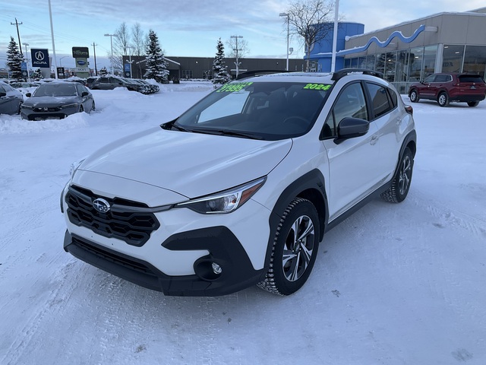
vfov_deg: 48.2
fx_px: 407
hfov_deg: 61.7
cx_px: 243
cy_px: 182
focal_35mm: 29
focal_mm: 3
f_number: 1.8
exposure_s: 1/454
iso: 25
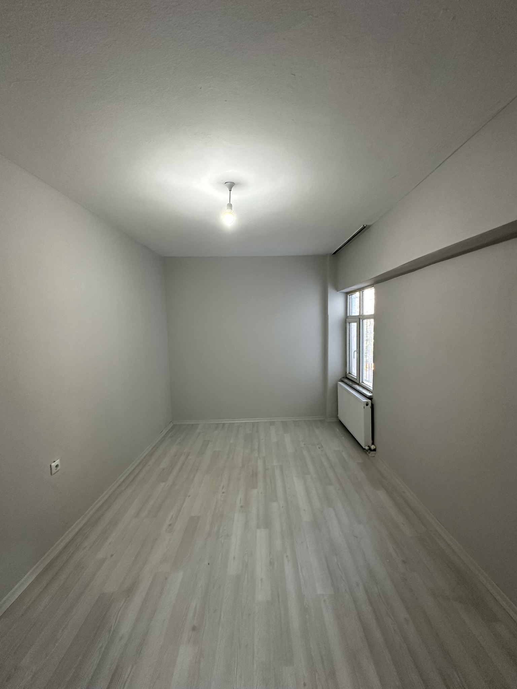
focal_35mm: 14
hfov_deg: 85.7
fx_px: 279
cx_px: 258
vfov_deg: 102.1
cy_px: 344
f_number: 2.2
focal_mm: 2.22
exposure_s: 1/50
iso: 250
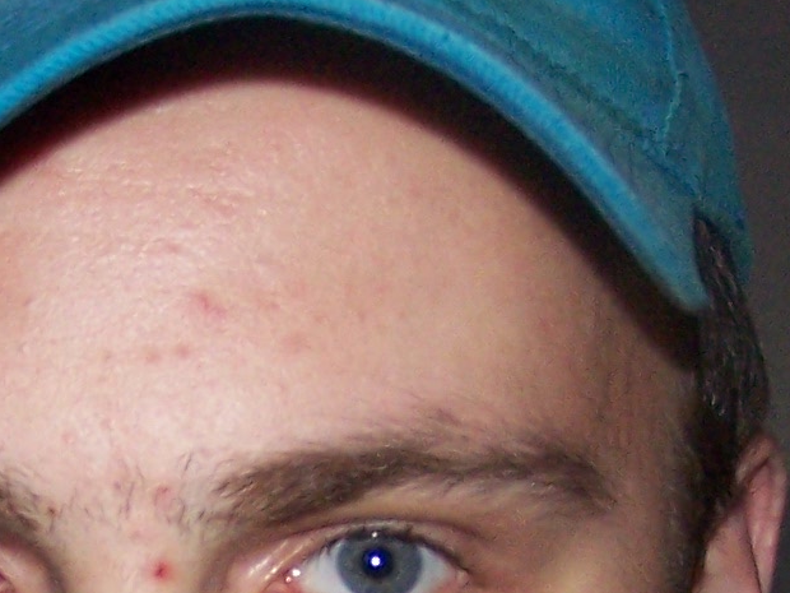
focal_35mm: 158
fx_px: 3606
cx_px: 270
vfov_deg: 9.2
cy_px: 885
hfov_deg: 12.5
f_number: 2.8
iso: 140
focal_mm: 6.3
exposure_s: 1/60
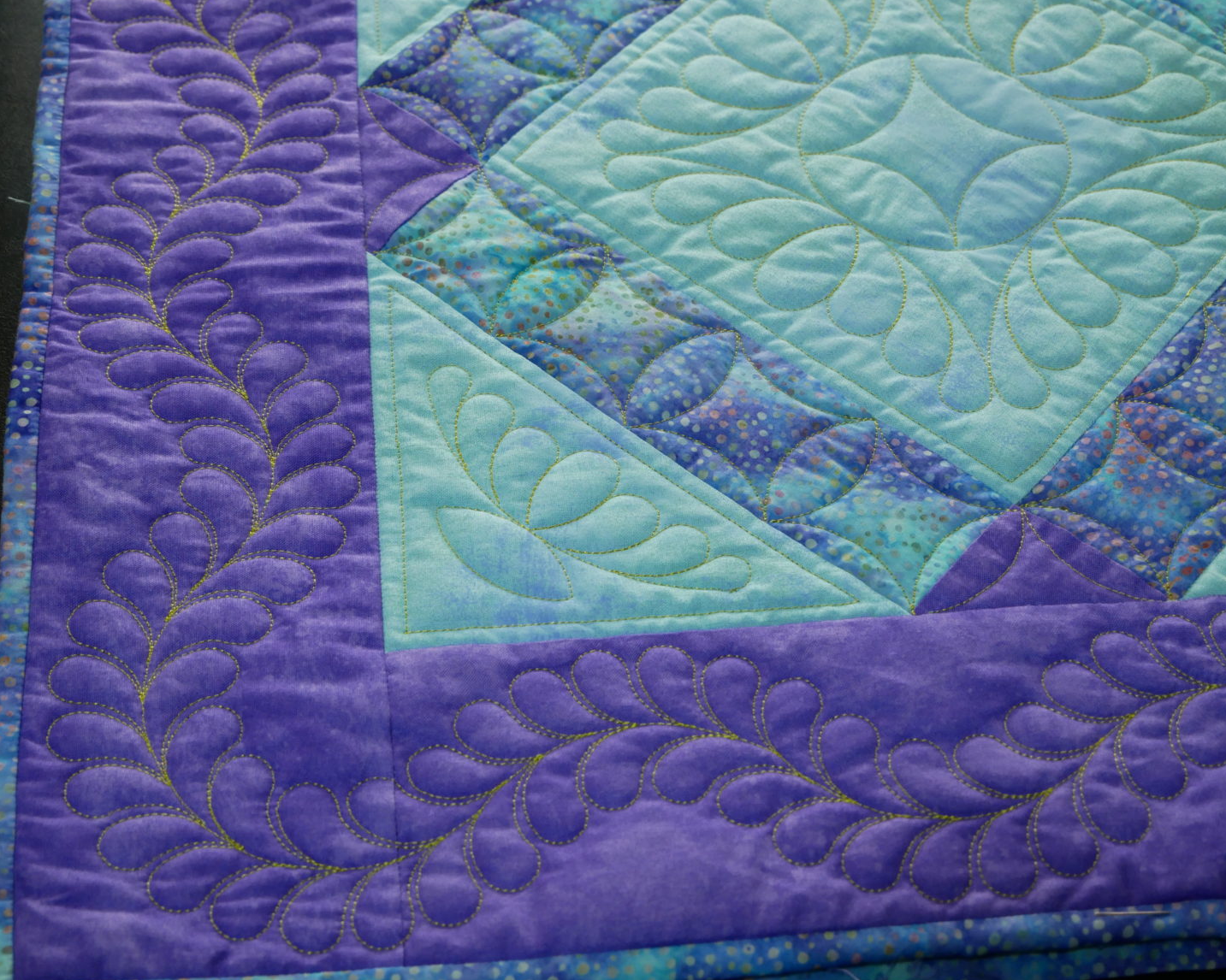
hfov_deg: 28.3
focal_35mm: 67
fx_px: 2431
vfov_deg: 22.8
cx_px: 642
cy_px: 490
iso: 800
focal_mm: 32
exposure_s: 1/80
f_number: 5
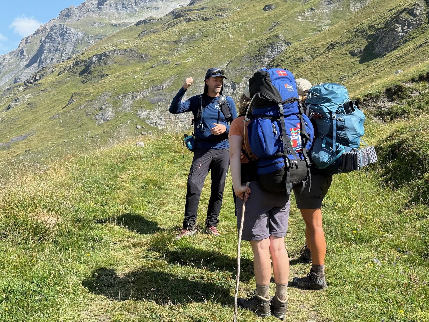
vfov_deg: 30.3
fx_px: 595
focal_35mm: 48
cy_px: 161
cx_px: 214
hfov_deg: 39.7
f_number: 1.78
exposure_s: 1/2033
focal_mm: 6.76
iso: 64
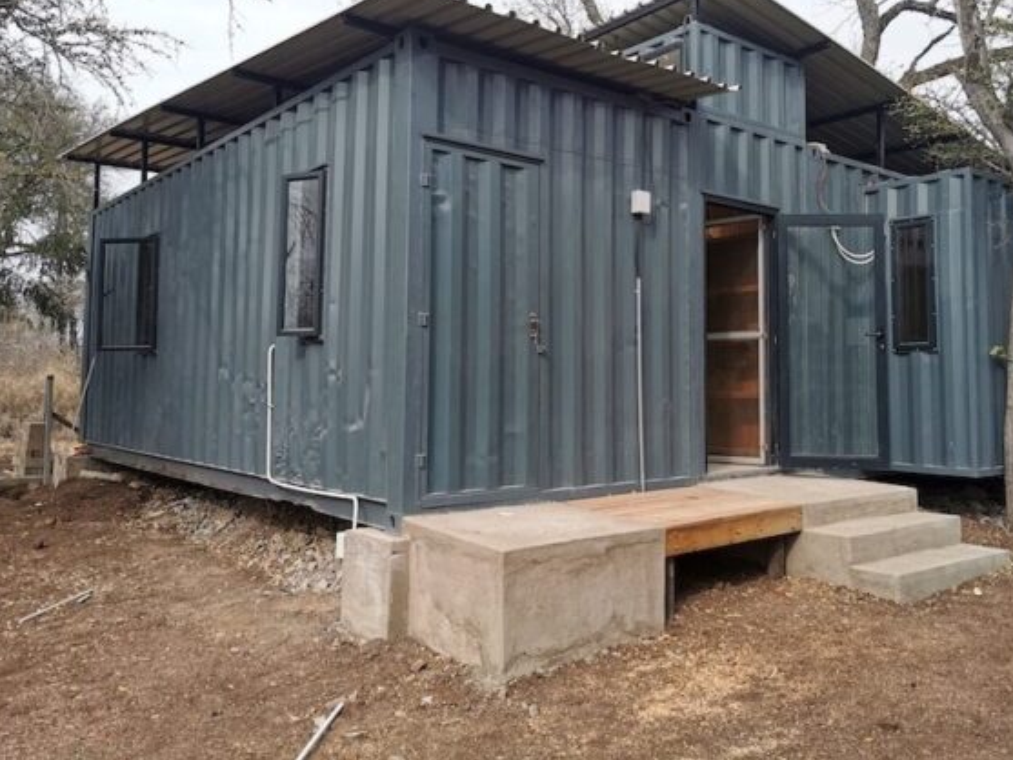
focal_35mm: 31
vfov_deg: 45.3
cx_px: 567
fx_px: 907
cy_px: 325
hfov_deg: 58.2
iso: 50
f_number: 1.6
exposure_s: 1/1908
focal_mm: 5.56
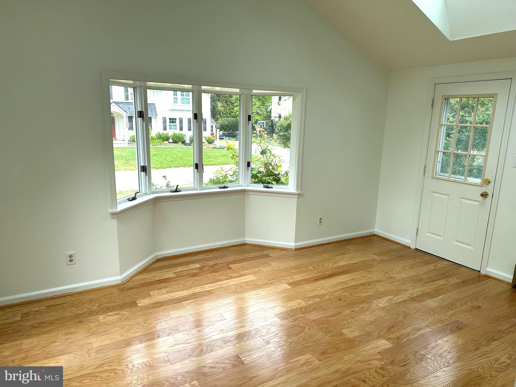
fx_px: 358
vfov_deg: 56.8
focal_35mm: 24
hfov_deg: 71.6
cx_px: 258
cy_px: 194
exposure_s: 1/1241
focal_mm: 6.86
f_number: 1.78
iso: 80
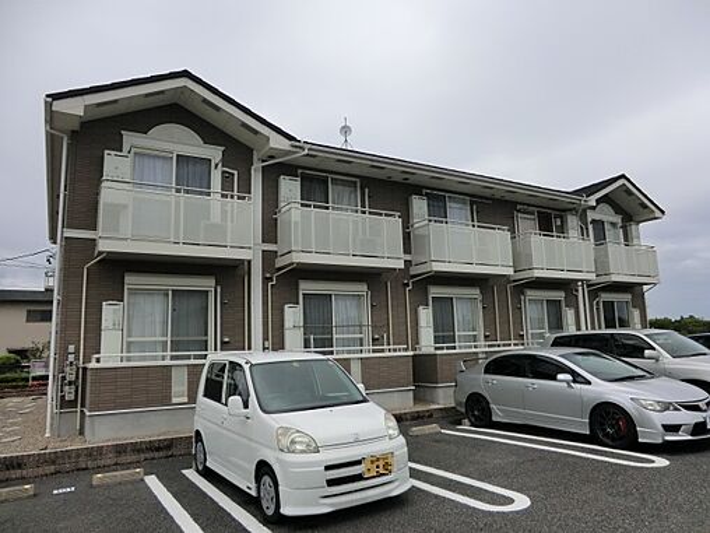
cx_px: 355
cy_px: 266
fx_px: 492
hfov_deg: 71.6
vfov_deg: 56.8
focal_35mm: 24
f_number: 7.5
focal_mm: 4.3
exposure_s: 1/320
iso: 80
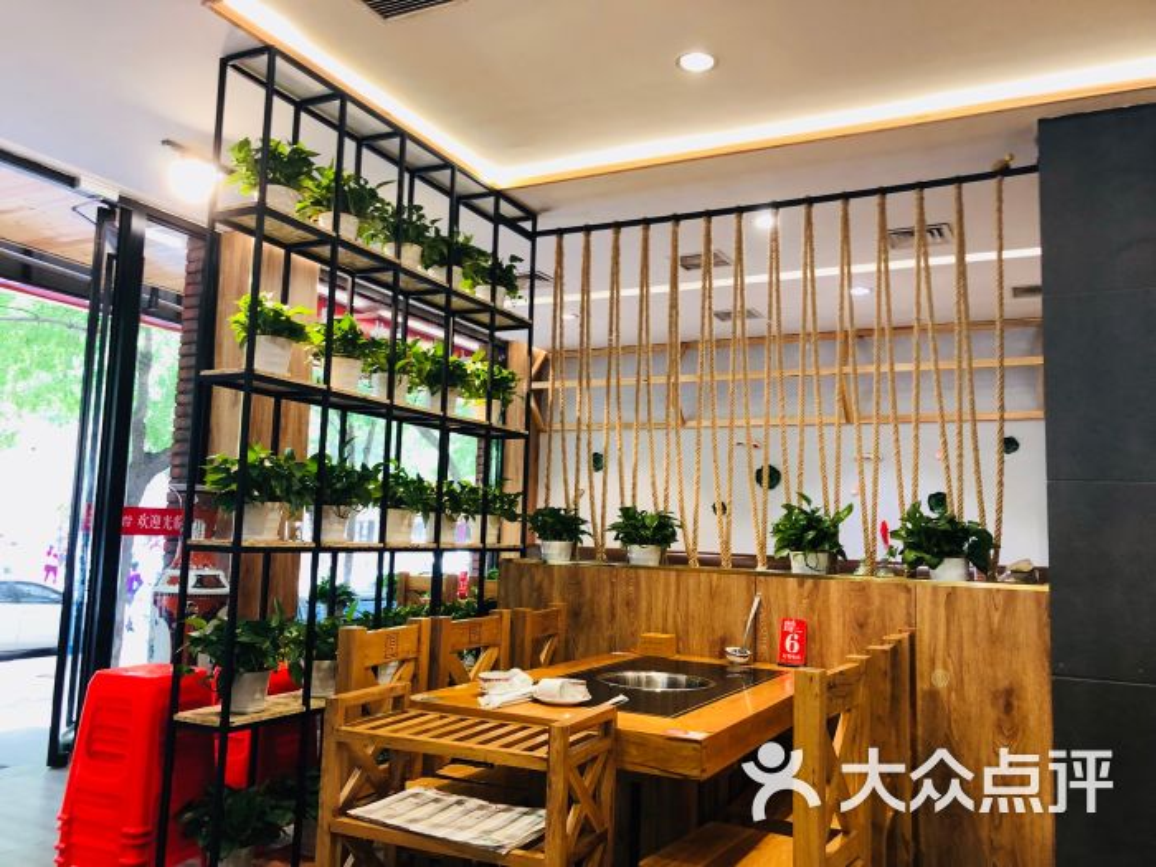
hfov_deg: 61.7
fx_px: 968
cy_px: 434
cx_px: 578
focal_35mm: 29
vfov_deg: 48.2
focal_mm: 3.99
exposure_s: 1/17
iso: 40
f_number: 1.8
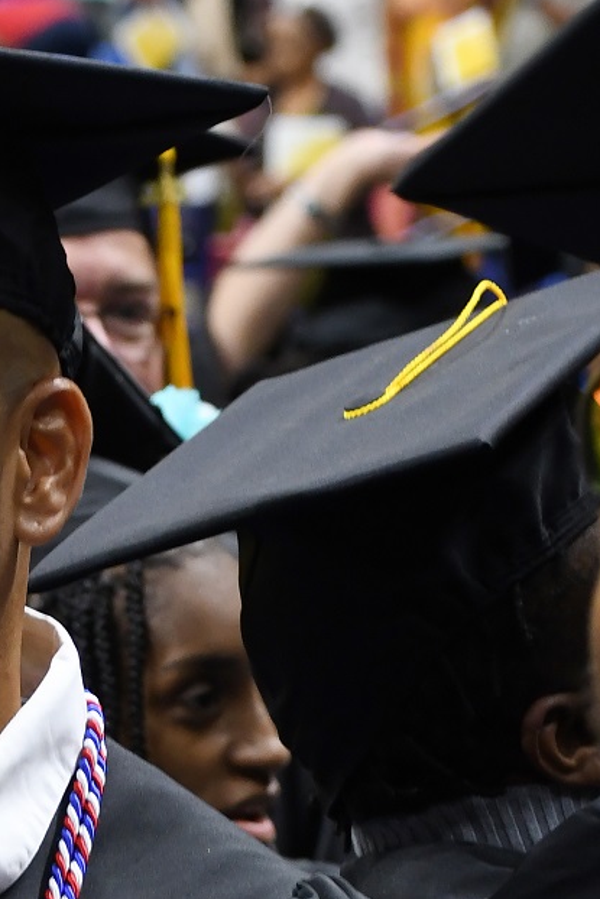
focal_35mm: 333
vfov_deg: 6.2
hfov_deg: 4.1
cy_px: 700
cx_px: -15
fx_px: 8320
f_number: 5
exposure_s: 1/80
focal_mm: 62
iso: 1000
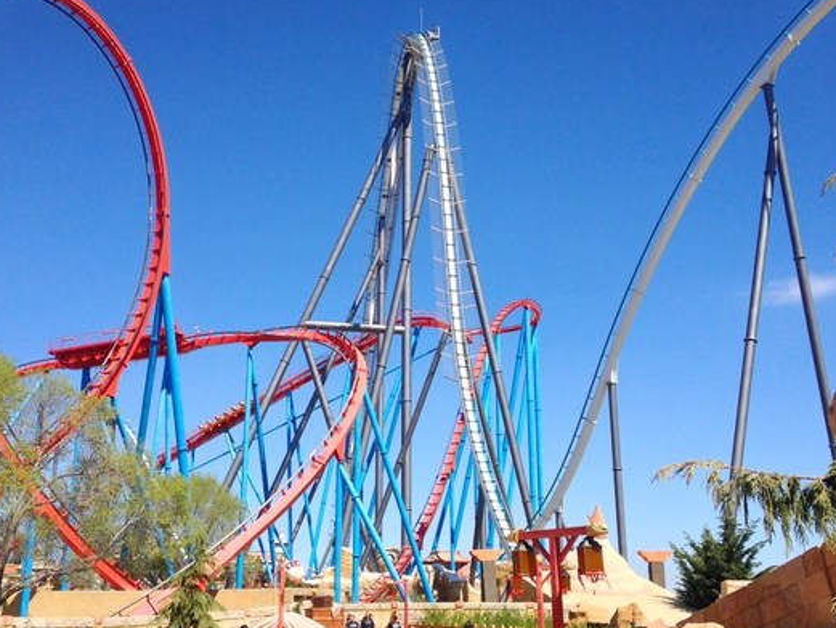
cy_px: 361
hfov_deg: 43.8
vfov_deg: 33.5
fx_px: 1039
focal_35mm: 43
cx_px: 416
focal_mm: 4.28
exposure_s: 1/2304
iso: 50
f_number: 2.4
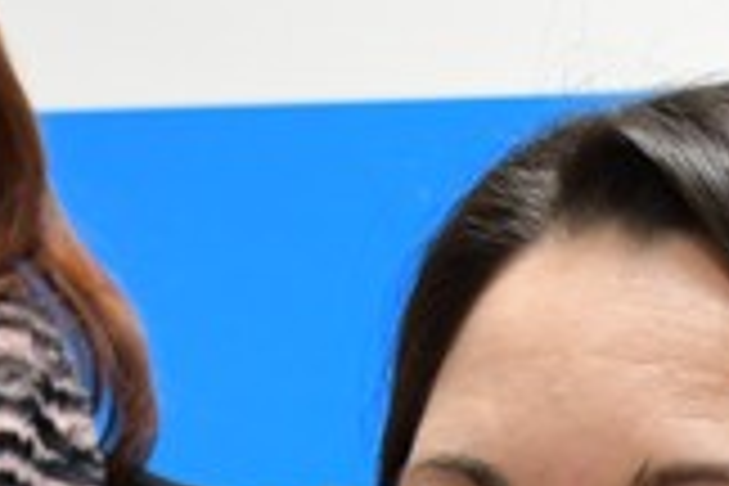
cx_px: 508
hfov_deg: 8.4
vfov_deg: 5.5
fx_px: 4981
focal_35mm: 246
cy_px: 844
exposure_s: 1/125
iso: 1400
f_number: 3.8
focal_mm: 26
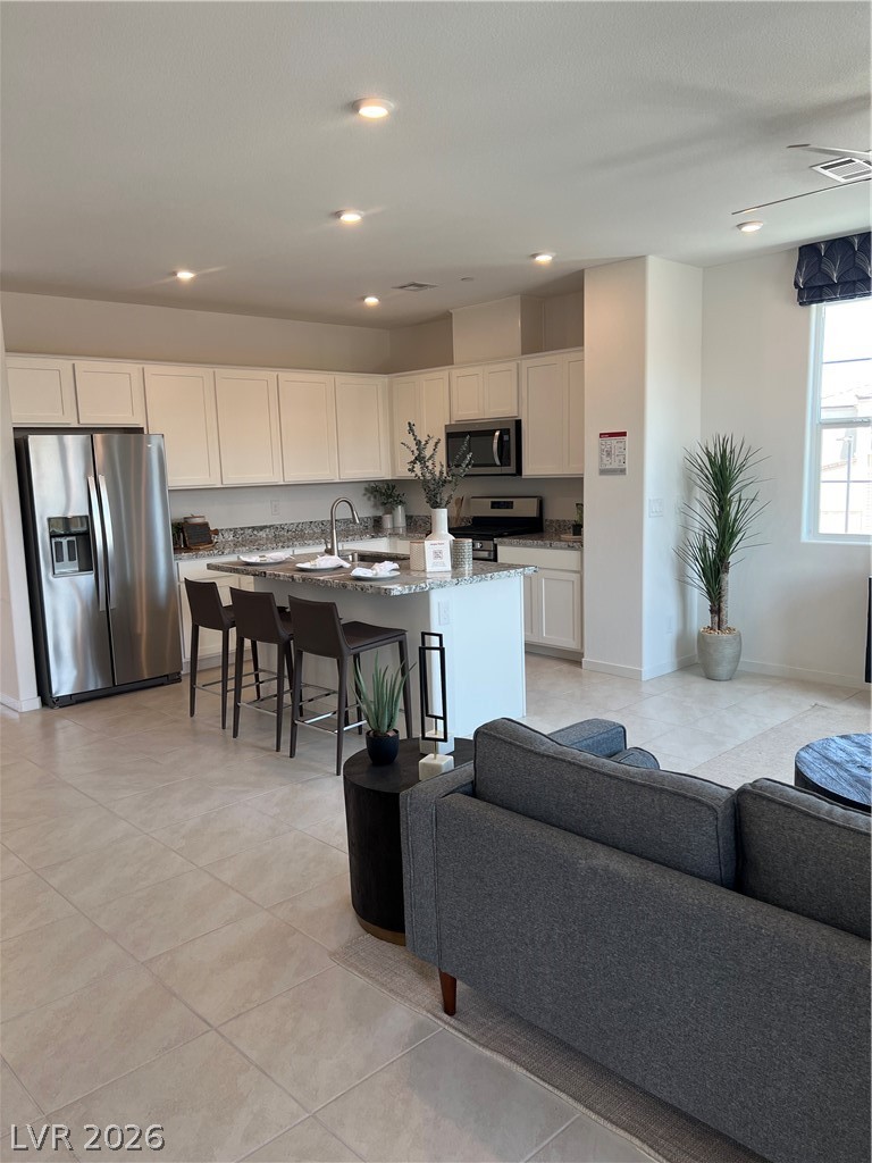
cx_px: 436
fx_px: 873
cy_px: 582
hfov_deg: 53.1
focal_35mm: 26
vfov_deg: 67.3
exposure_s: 1/120
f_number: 1.5
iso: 50
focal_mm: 5.7
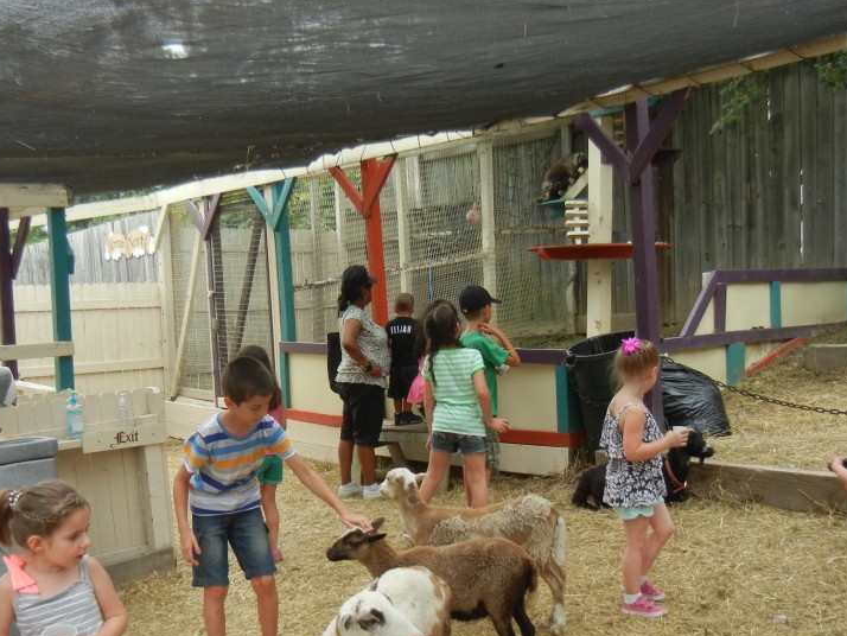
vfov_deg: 33.4
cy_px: 414
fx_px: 1052
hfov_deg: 43.8
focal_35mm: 43
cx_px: 380
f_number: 3.5
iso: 160
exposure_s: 1/164
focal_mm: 5.4
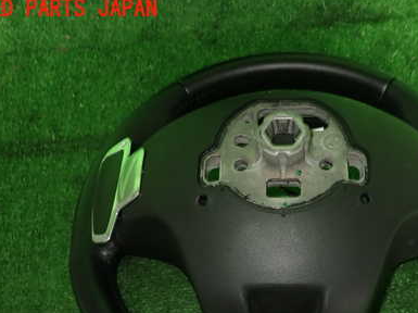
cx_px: 286
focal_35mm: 39
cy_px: 240
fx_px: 470
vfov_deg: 35.8
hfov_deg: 47.0
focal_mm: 4.5
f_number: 5.6
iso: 100
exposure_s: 1/30
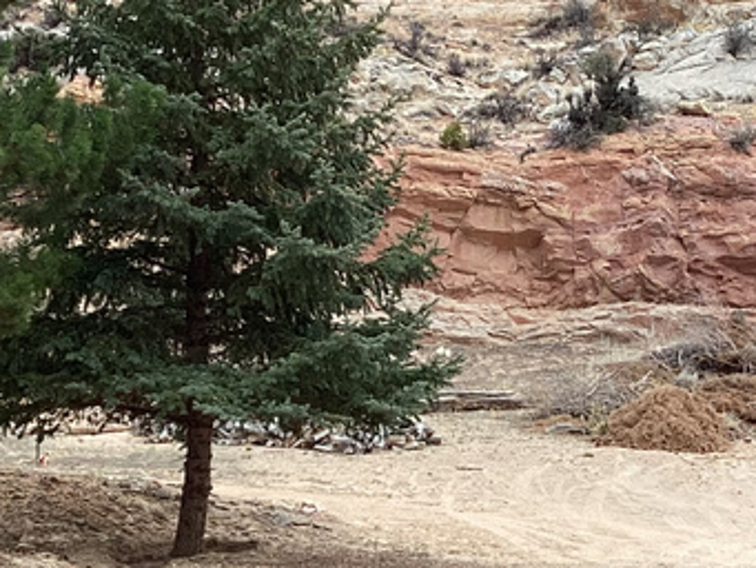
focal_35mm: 93
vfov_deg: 15.9
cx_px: 437
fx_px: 2032
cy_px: 335
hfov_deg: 21.1
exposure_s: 1/440
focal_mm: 3.3
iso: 25
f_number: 2.4
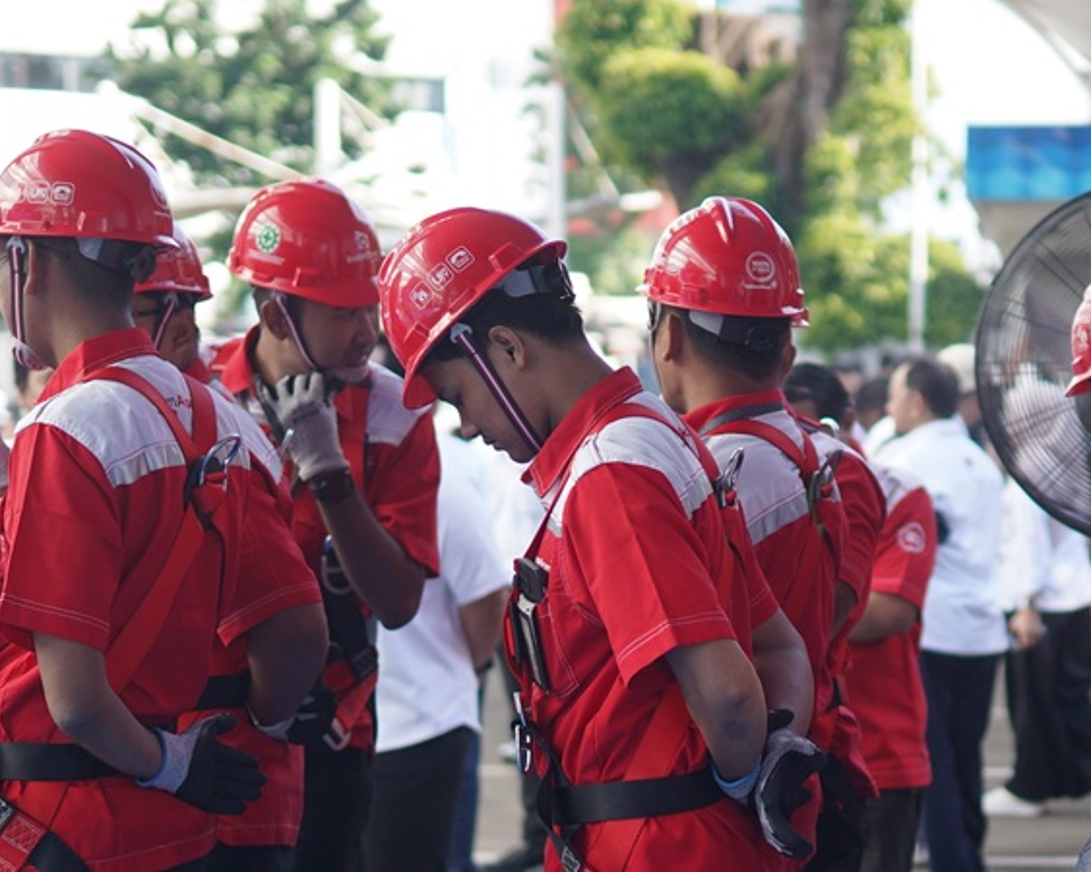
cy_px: 638
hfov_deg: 18.3
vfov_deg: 14.7
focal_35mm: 104
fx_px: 3357
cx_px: 891
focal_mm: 35
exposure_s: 1/1250
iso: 100
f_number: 1.4
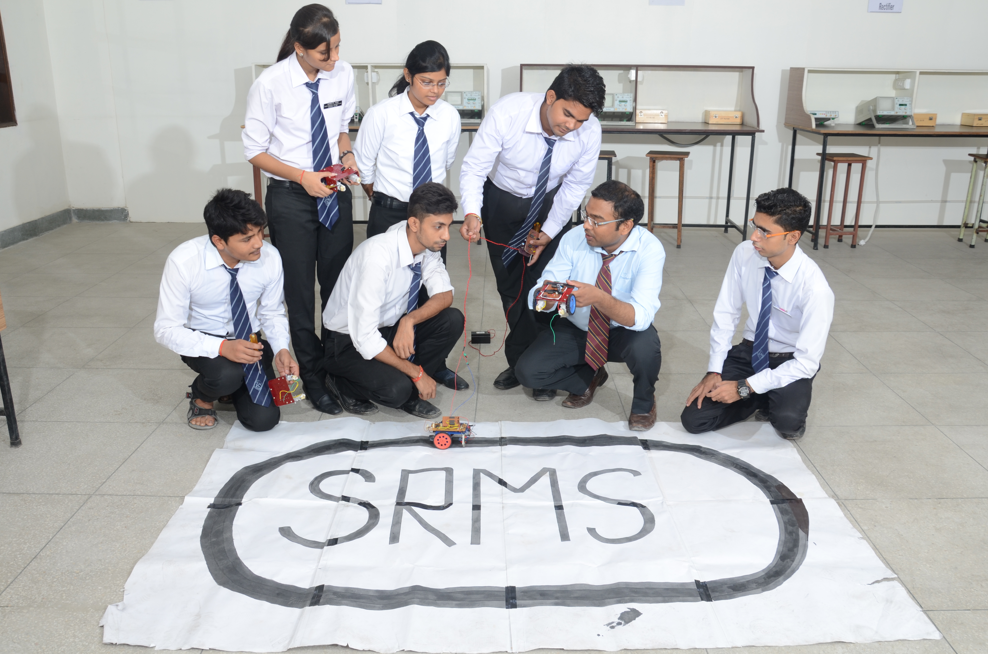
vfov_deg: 41.5
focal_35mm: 32
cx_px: 494
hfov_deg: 59.6
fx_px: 863
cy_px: 327
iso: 200
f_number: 8
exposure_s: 1/125
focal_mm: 21
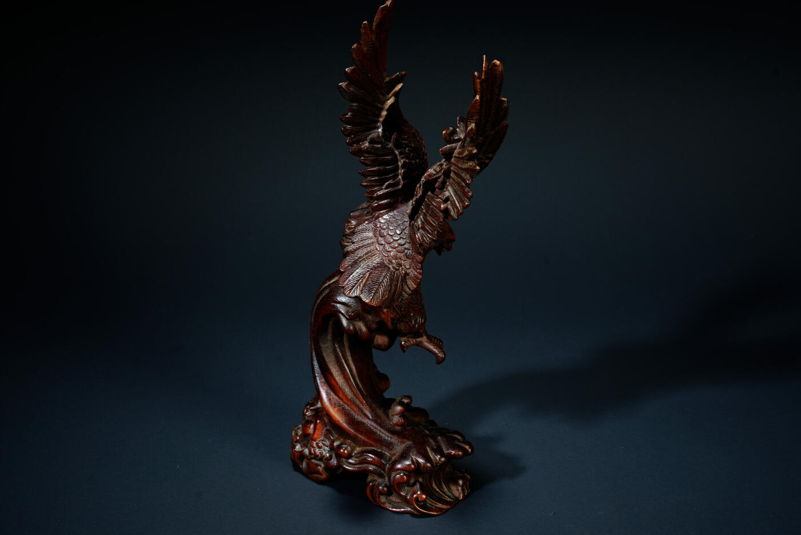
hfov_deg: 36.9
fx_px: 1202
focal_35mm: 54
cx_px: 400
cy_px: 268
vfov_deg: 25.1
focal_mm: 36
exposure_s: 1/160
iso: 100
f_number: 16
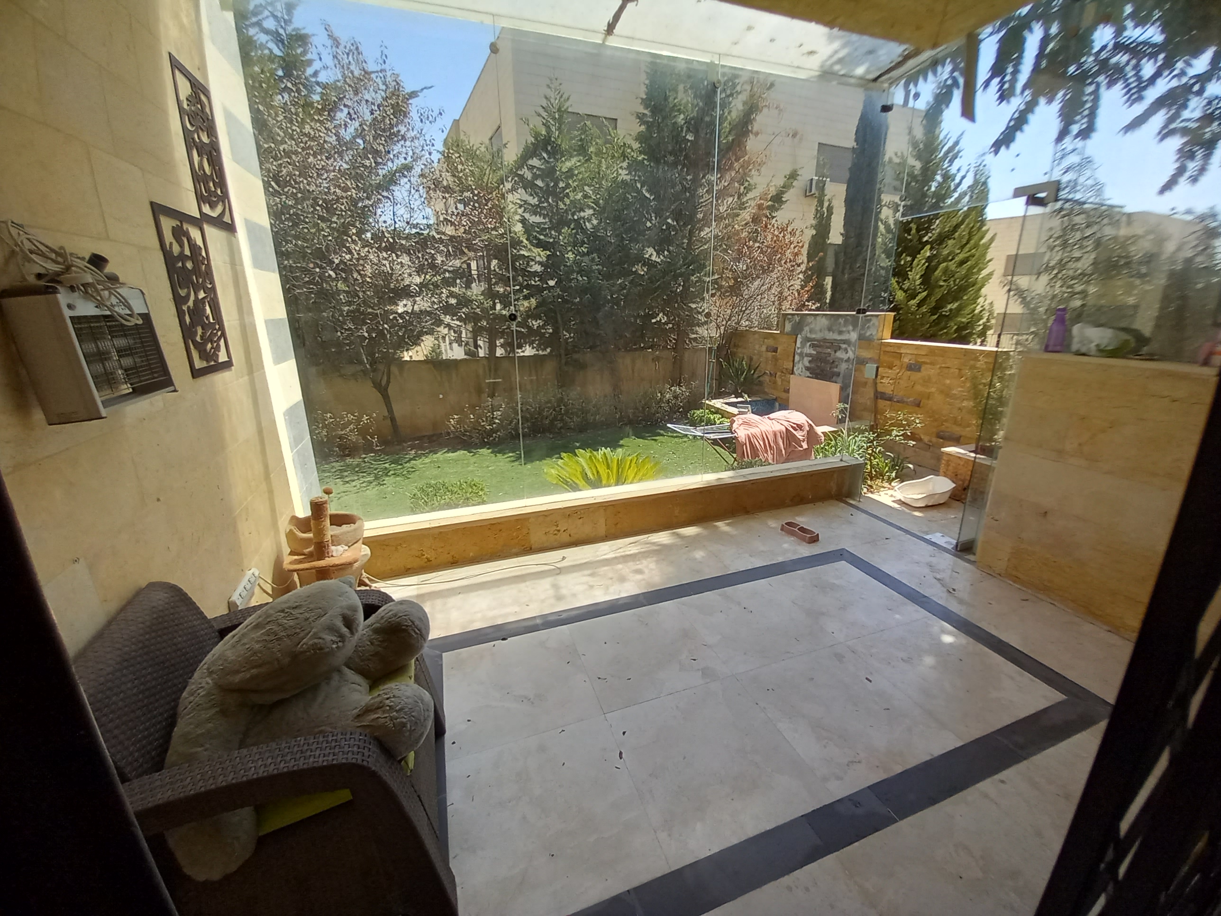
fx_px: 459
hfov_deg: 106.2
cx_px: 610
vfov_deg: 89.9
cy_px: 458
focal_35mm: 13
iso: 40
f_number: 2.2
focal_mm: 1.13
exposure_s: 1/473
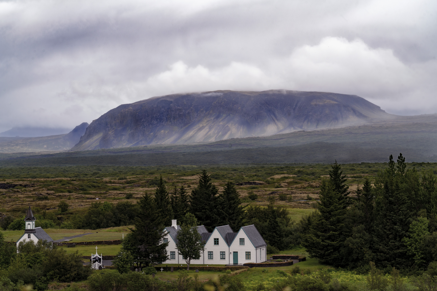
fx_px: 1275
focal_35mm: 105
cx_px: 218
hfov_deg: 19.5
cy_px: 146
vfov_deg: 13.0
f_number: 13
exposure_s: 1/125
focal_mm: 105
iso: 160
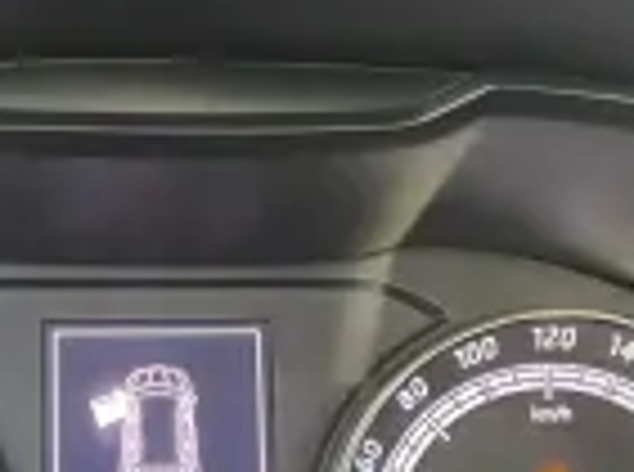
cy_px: 450
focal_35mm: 64
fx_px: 1169
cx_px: 144
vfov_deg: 22.1
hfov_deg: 29.8
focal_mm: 4.65
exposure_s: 1/25
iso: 400
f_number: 1.8
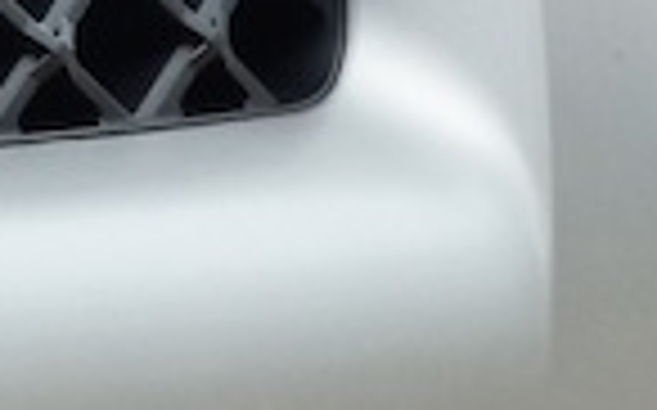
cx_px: -986
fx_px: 15065
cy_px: -153
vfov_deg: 1.6
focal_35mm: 842
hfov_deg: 2.5
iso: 160
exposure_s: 1/400
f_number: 4
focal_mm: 20.9
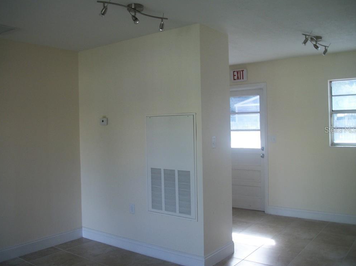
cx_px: 175
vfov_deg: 42.8
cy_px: 130
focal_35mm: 33
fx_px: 339
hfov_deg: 55.4
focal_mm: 5.7
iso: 80
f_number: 2.9
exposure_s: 1/40
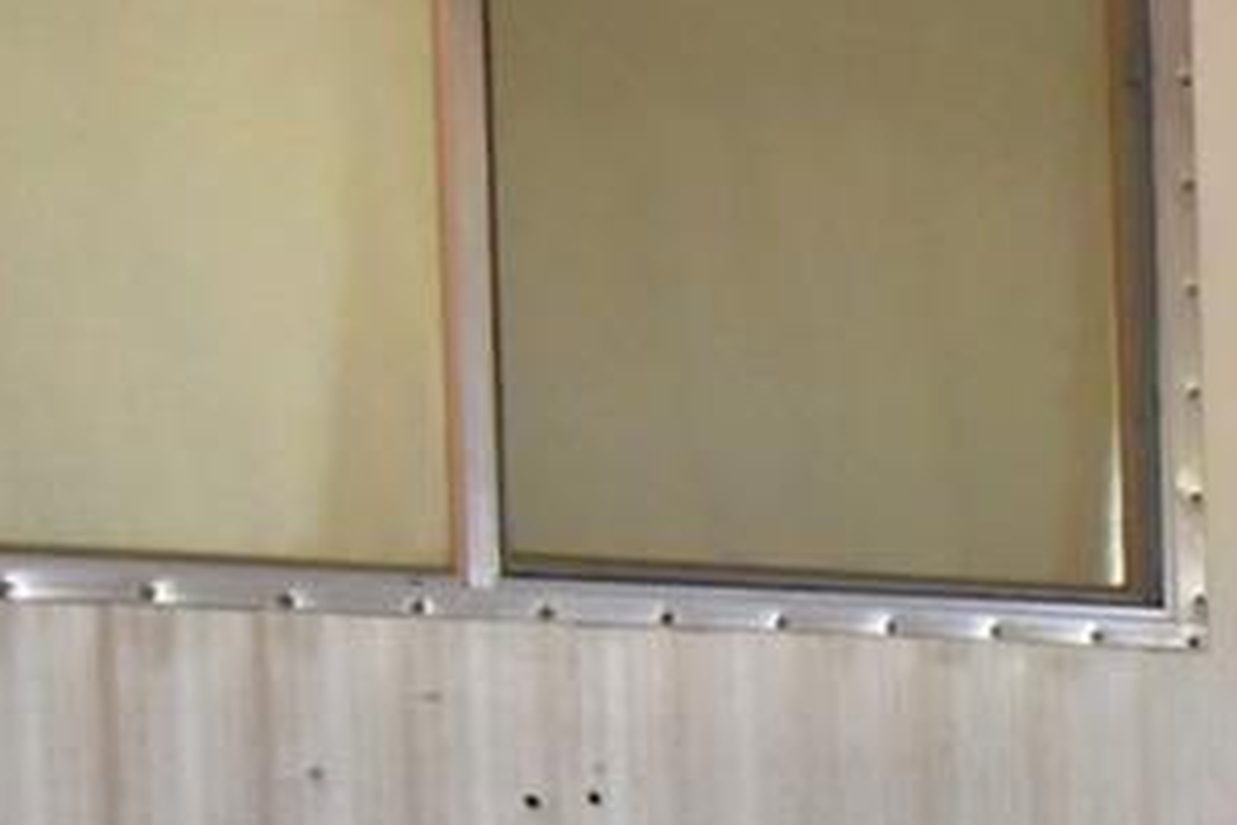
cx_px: 1703
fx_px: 2749
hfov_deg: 22.2
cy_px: 998
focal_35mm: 80
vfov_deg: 16.3
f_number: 4.5
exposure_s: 1/30
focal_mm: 10
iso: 1400
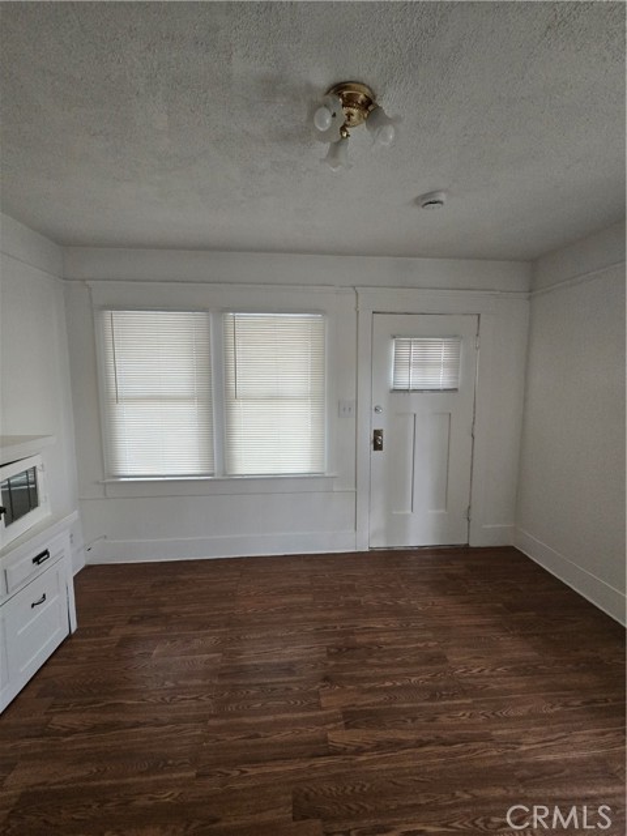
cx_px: 314
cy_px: 418
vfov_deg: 106.2
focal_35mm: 13
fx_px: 314
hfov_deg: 89.9
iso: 500
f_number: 2.2
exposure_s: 1/100
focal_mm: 2.2
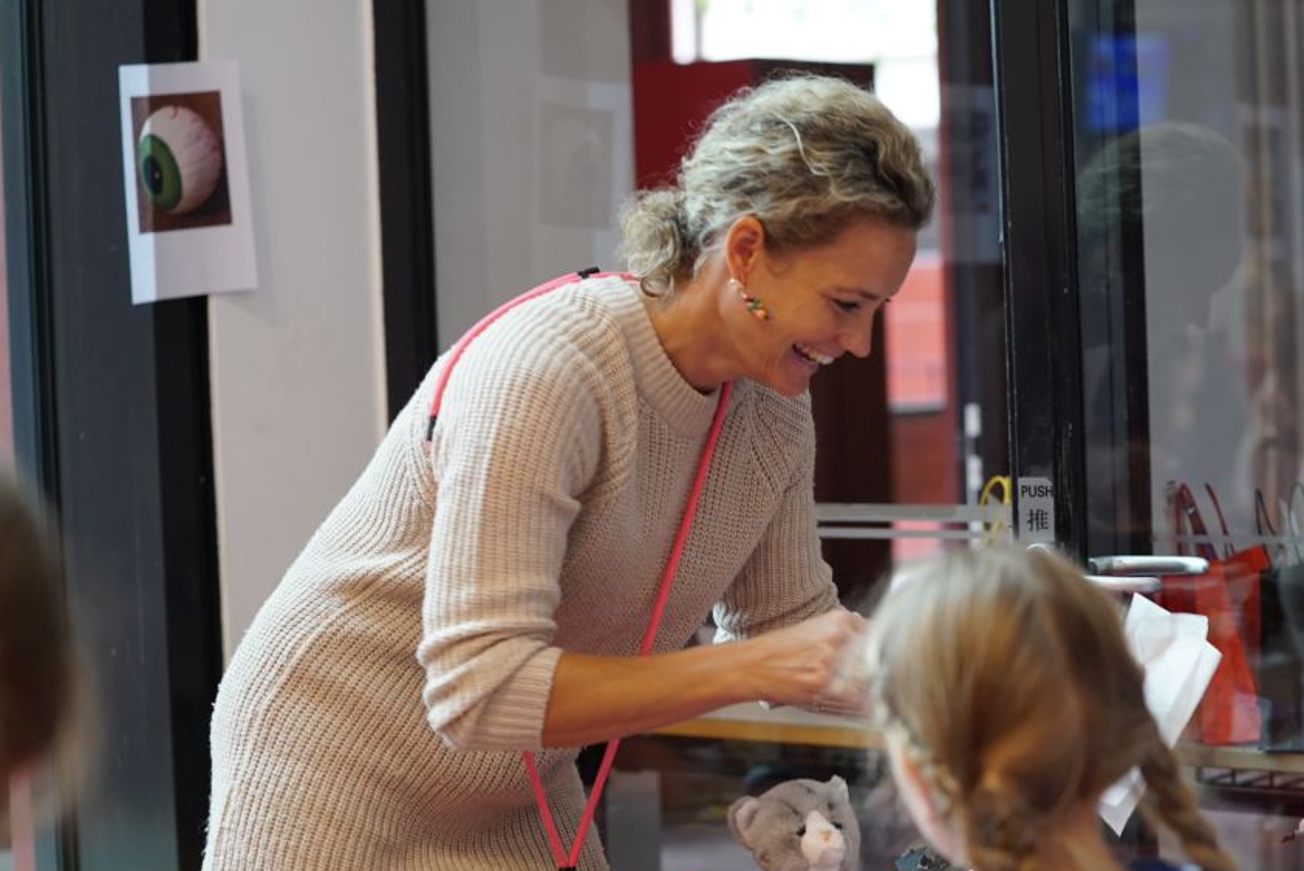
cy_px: 501
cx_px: 656
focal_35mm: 85
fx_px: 3080
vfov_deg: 16.1
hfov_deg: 23.9
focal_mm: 70
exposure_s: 1/160
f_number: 3.2
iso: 1600
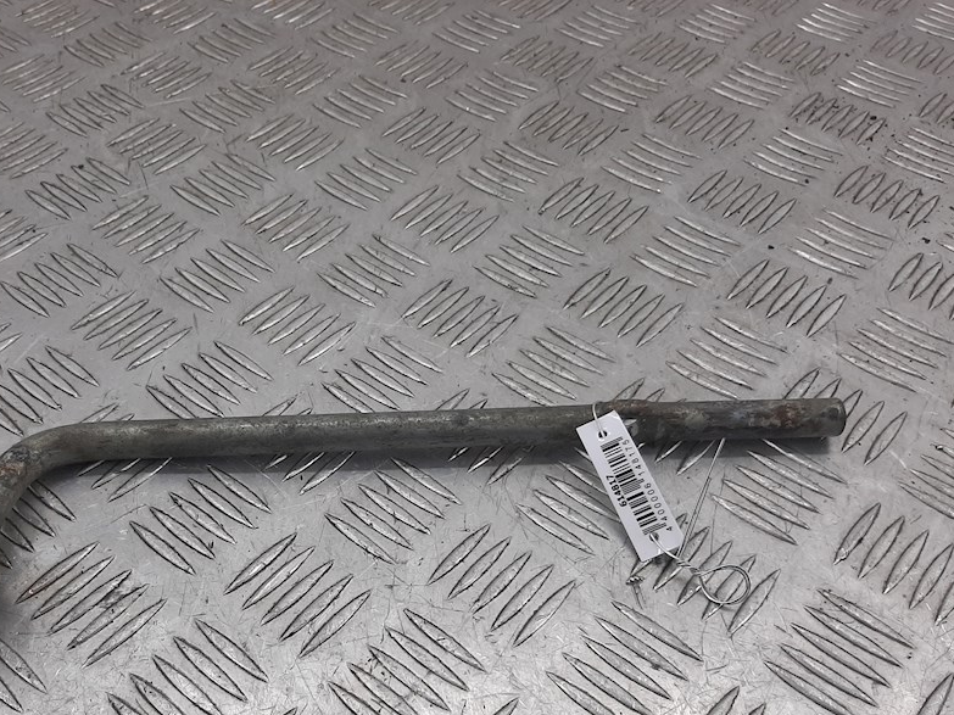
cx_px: 373
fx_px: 937
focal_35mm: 34
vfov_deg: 41.3
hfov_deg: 53.5
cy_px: 467
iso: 40
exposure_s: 1/215
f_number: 1.7
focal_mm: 3.93
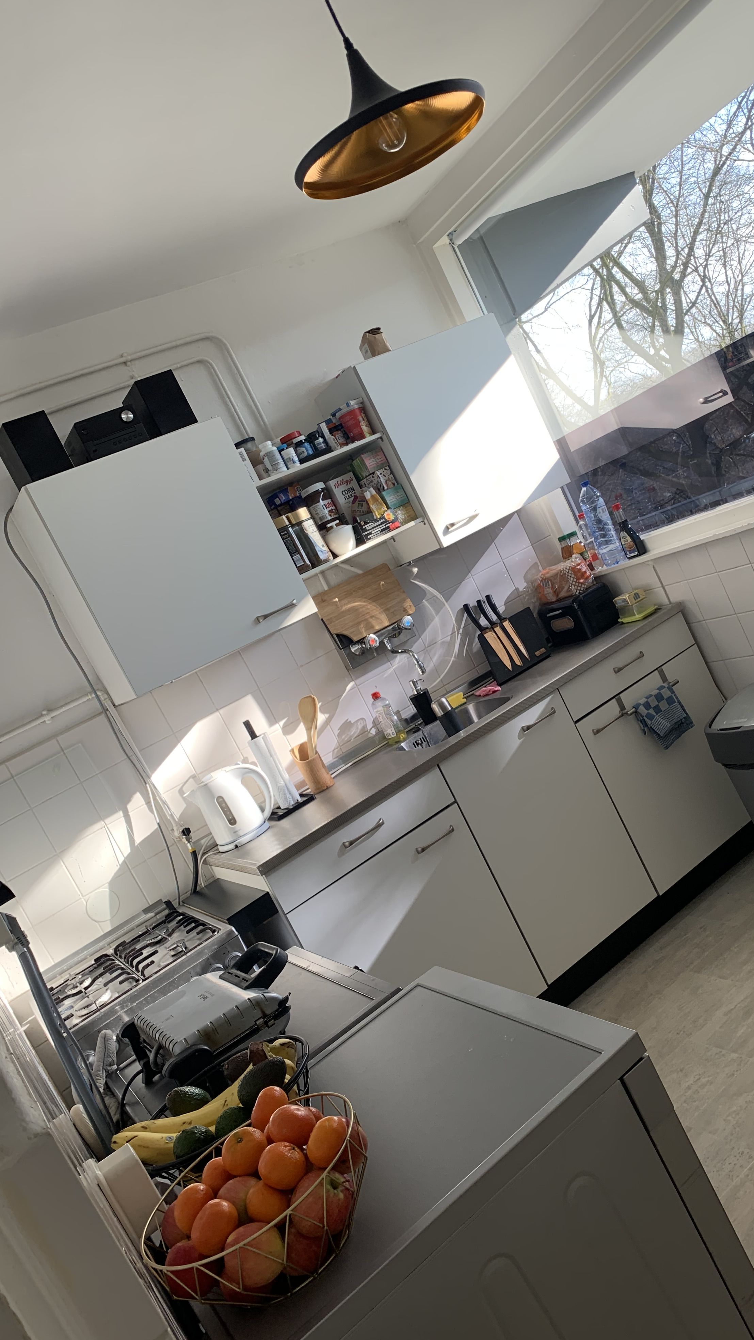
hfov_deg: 39.6
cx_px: 509
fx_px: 1031
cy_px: 677
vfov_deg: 66.1
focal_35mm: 29
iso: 25
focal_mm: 4.25
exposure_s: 1/121
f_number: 1.8
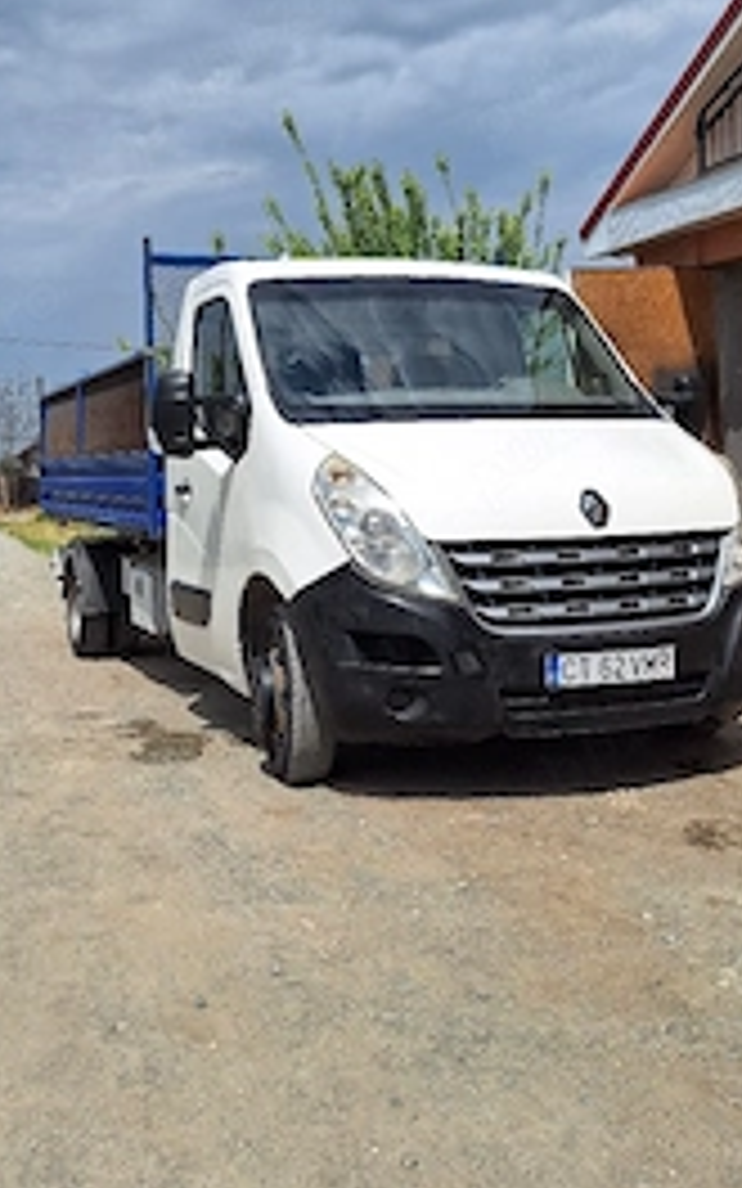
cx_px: 355
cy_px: 441
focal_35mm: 37
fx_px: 1197
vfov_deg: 52.2
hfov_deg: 34.4
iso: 40
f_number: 1.8
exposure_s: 1/10000
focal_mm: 5.54
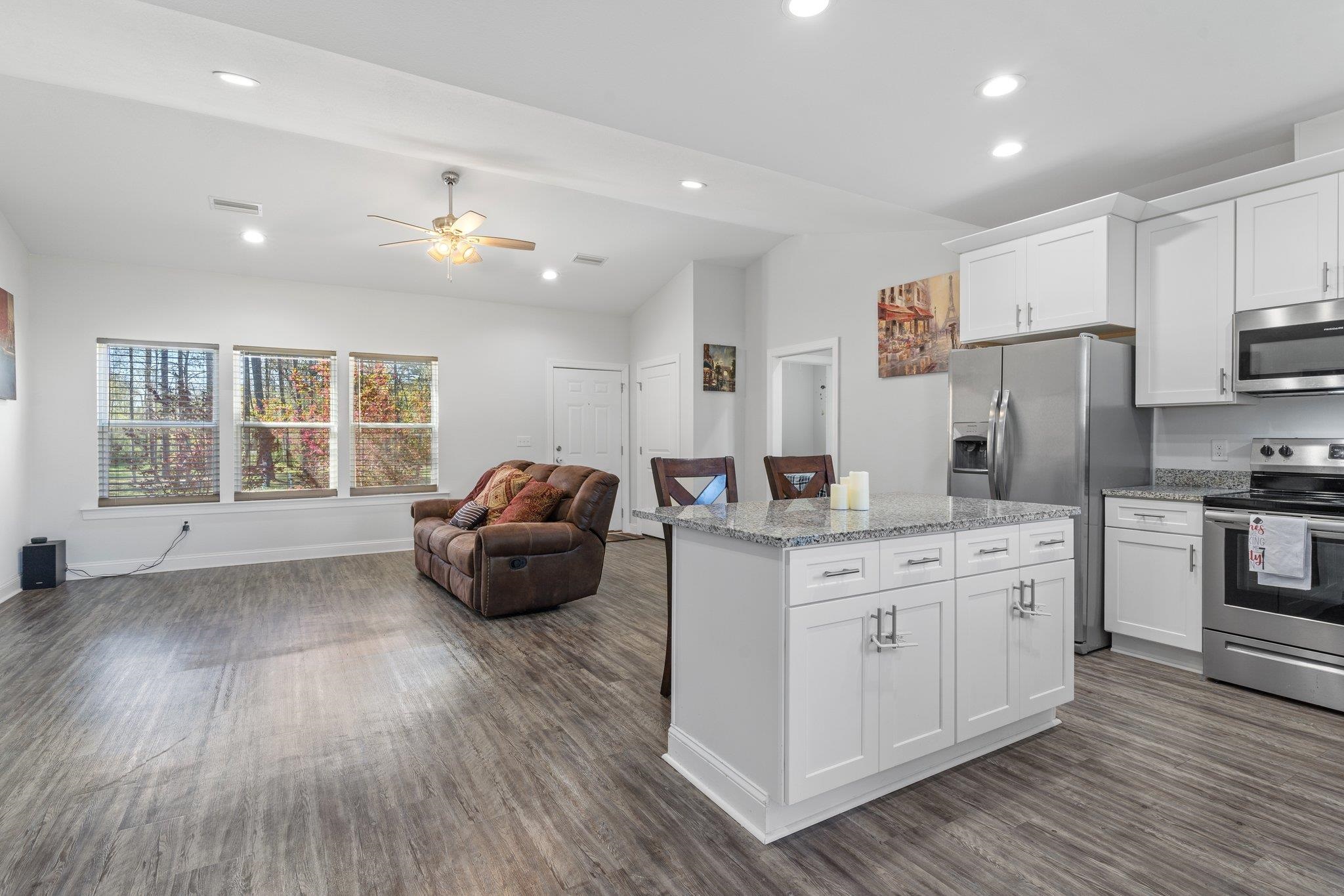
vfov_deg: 70.4
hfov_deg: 93.3
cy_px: 448
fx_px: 635
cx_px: 672
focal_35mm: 17
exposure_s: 2
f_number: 9
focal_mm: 17
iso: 100
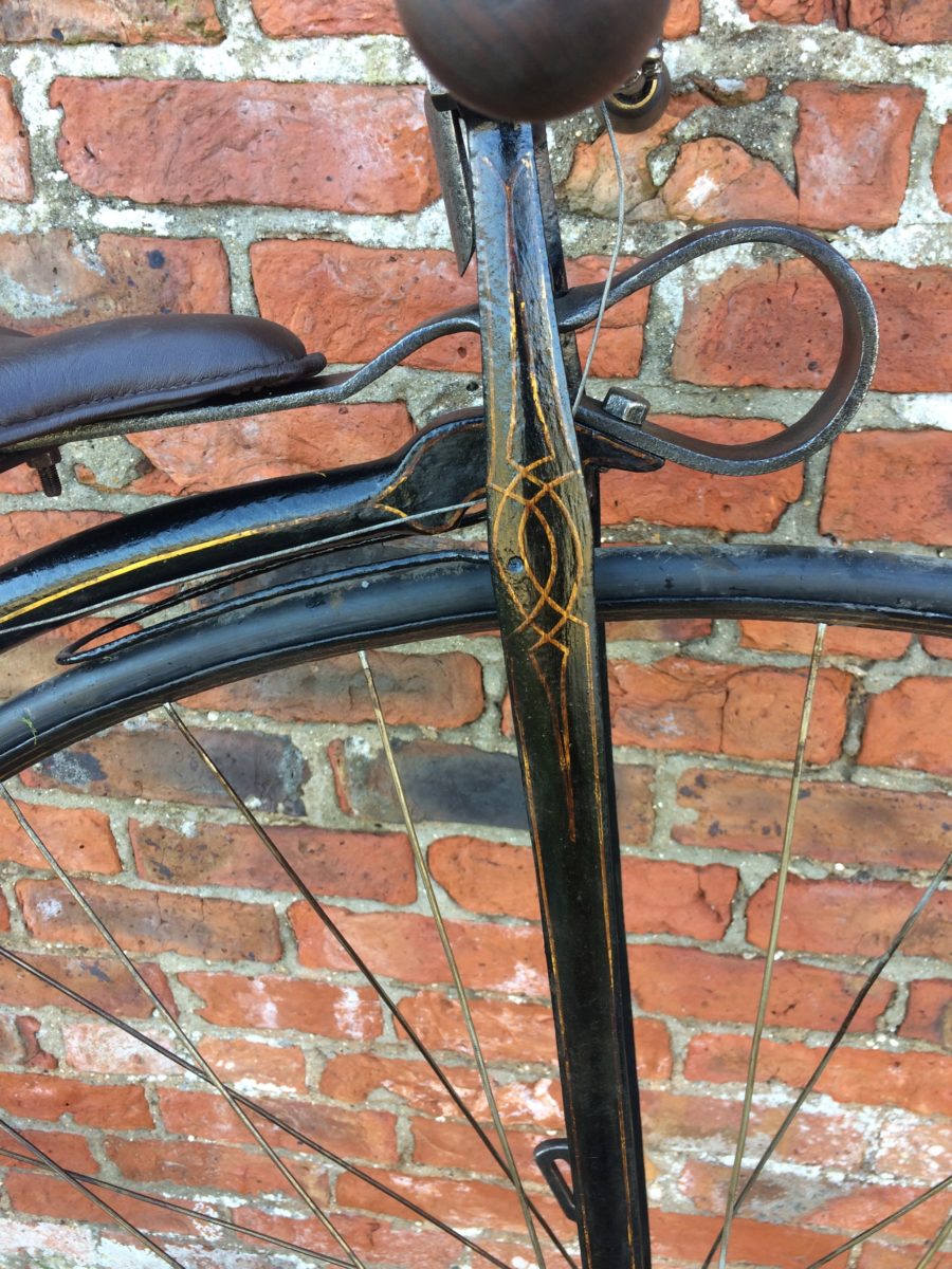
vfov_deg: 61.7
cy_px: 634
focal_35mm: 29
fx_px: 1063
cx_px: 476
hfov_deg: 48.2
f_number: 2.2
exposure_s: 1/50
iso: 32
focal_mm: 4.15
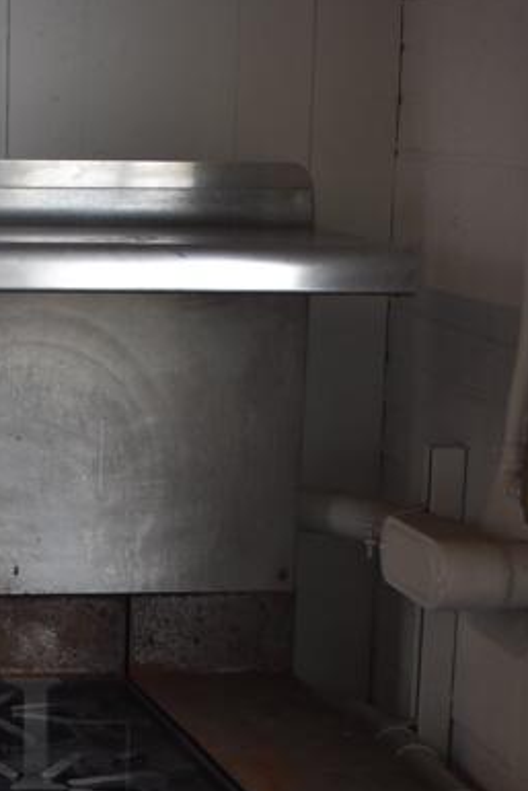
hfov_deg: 13.0
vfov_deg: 19.4
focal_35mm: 103
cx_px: -86
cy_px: 730
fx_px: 2268
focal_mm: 29
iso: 800
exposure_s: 1/250
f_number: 4.2
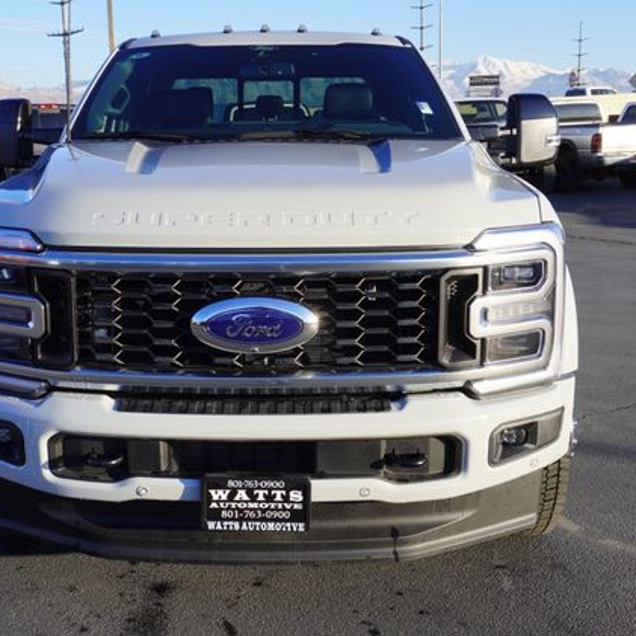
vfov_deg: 37.8
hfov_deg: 37.7
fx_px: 928
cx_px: 249
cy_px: 316
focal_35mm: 45
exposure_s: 1/125
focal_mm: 23
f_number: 8
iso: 100
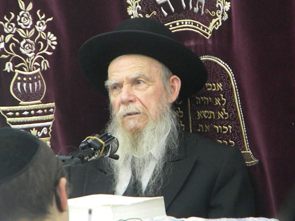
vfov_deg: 5.3
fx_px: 2369
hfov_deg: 7.1
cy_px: 110
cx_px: 148
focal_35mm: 278
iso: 1422
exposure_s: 1/75.4
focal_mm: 50.4
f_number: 5.4
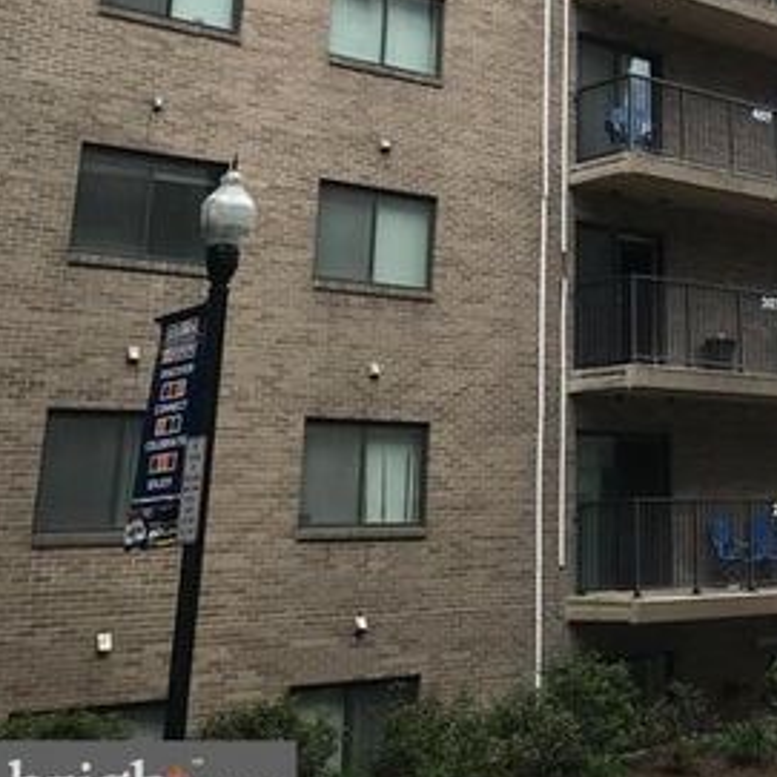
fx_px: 1549
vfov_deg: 25.7
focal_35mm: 61
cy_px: -113
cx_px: 702
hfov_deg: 27.1
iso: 20
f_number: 1.8
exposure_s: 1/1244
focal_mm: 3.99
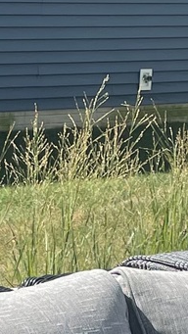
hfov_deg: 7.3
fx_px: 1470
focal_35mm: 166
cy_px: 583
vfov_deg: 12.0
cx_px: -25
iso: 32
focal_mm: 4.2
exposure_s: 1/2304
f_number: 1.6
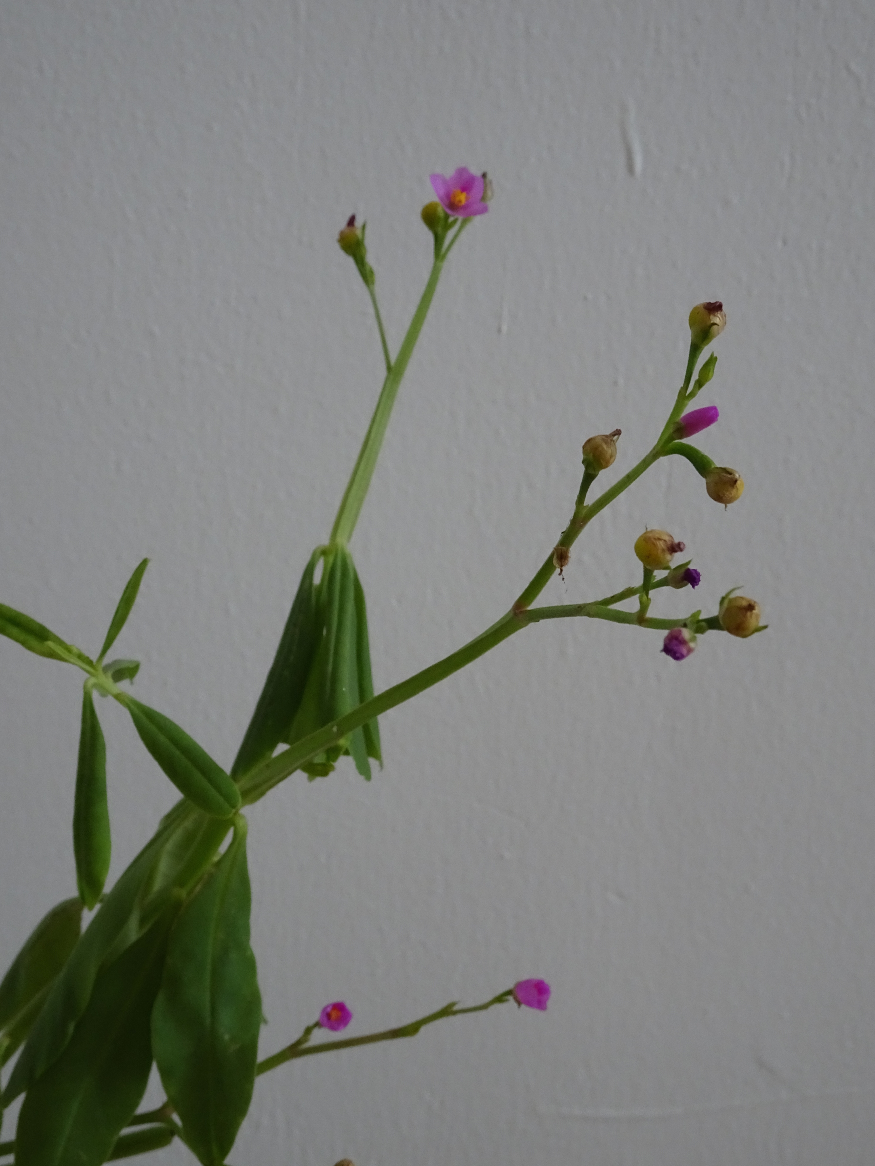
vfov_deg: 38.2
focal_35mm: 50
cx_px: 438
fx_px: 1685
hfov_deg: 29.1
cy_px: 583
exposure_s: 1/50
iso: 500
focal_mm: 8.51
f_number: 4.5
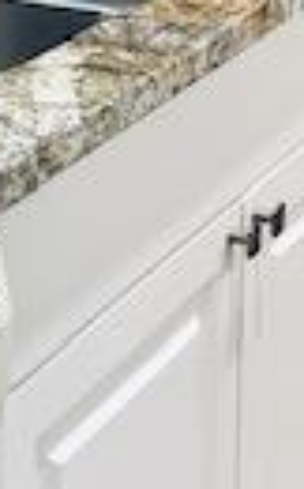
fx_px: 1807
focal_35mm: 136
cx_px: 128
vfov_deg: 15.2
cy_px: 38
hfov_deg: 9.6
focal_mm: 4.25
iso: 100
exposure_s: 1/60
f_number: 1.8
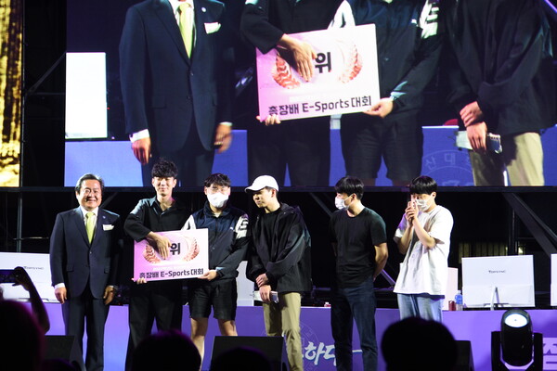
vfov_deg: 10.2
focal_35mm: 135
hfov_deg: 15.2
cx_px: 278
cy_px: 186
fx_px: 2089
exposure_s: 1/20
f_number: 5.3
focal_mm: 90
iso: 100
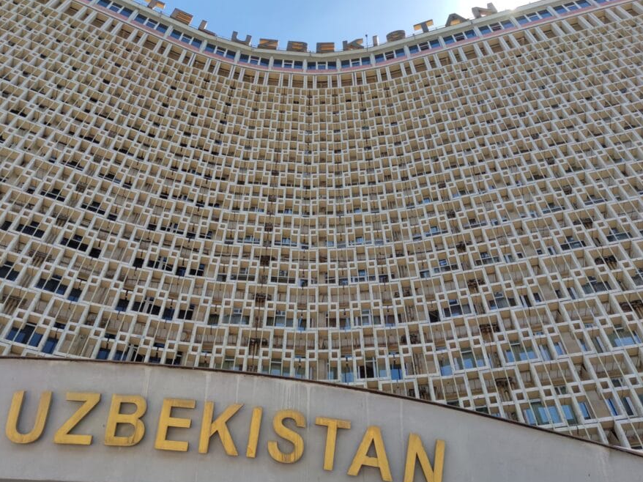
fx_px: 520
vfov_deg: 49.7
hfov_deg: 63.5
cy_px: 229
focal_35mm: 28
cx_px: 316
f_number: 1.69
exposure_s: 1/2095
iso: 50
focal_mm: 6.72
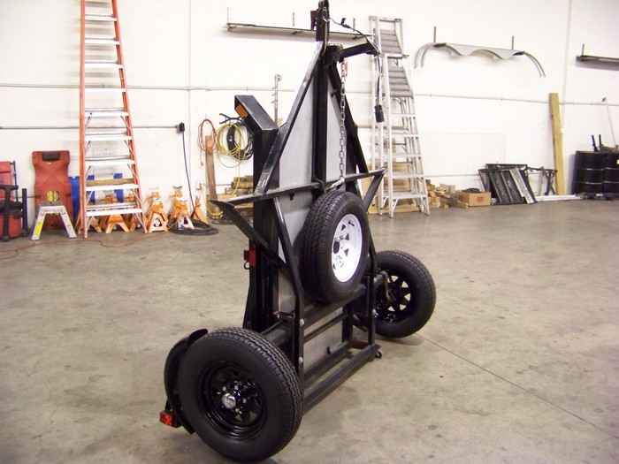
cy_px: 232
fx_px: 644
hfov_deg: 51.4
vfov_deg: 39.7
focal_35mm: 36
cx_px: 310
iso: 400
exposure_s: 1/20
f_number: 2.8
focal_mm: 5.85
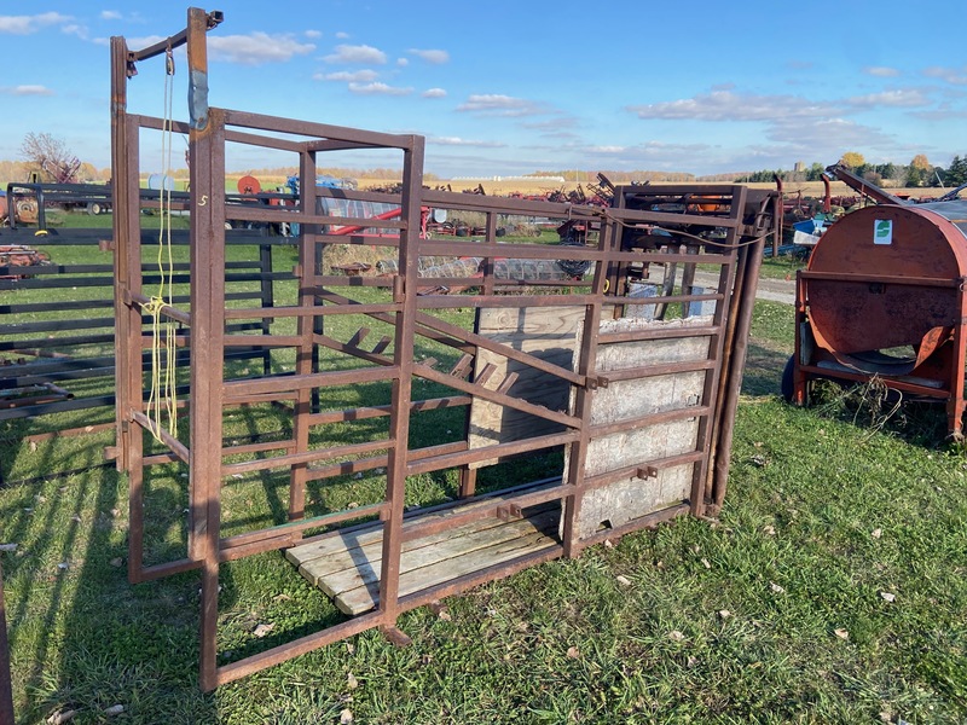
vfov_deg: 53.1
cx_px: 484
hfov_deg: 67.3
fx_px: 726
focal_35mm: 26
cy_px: 362
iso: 32
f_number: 1.8
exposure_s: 1/1258
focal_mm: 4.25
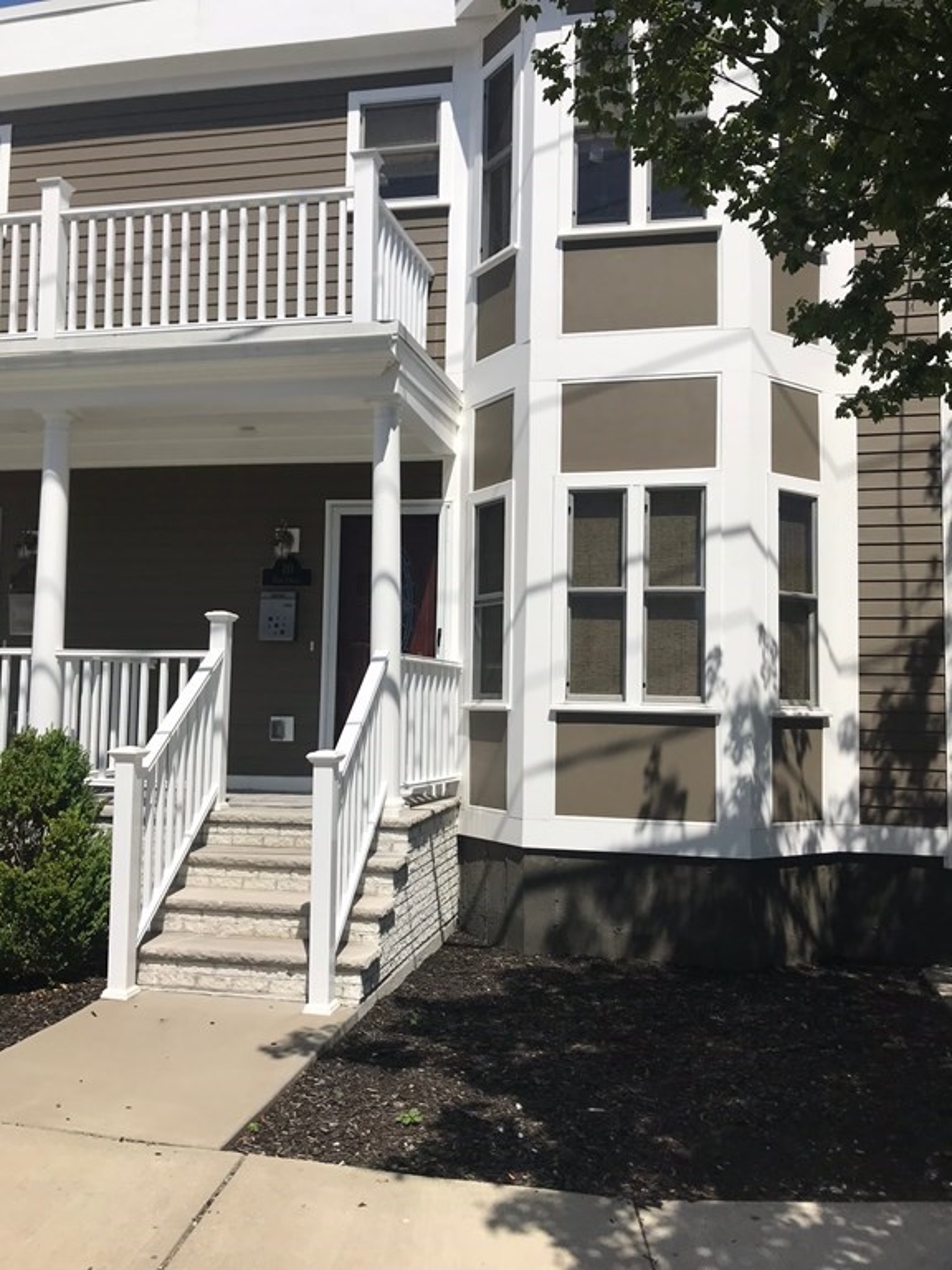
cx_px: 476
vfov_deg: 63.4
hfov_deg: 49.7
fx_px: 1027
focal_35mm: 28
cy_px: 635
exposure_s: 1/5319
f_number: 1.8
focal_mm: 3.99
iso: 20
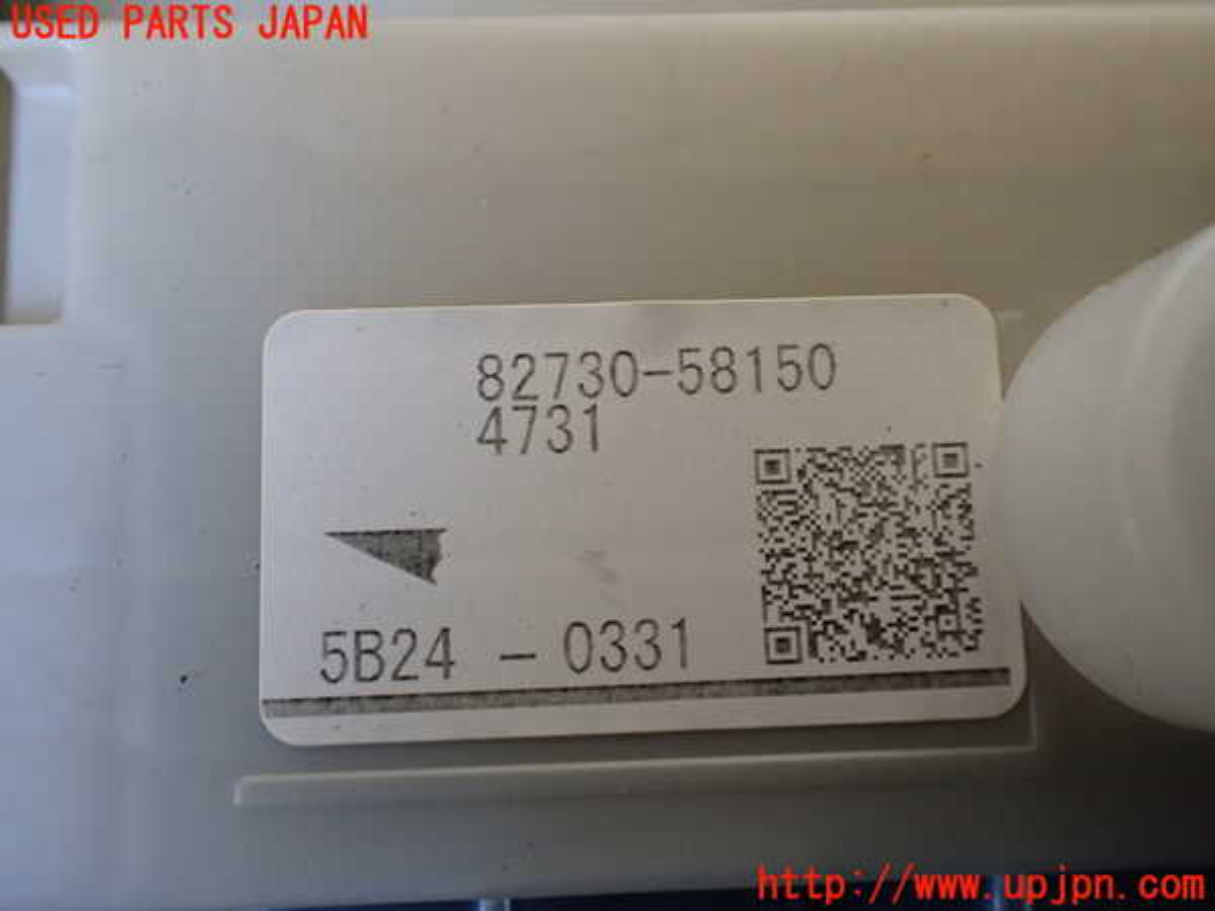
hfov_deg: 60.0
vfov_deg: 46.8
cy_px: 456
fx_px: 1053
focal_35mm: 30
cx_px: 608
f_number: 2.3
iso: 320
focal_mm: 5.4
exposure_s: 1/125
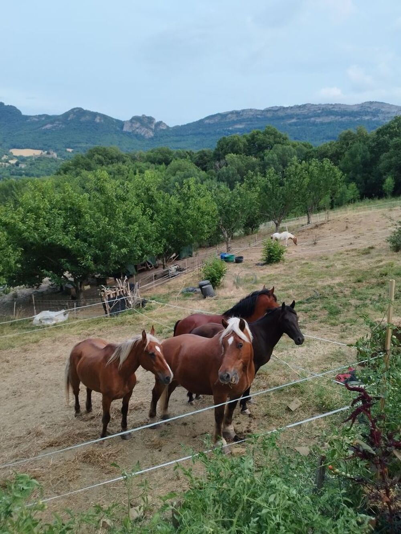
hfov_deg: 56.8
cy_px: 267
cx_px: 200
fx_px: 371
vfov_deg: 71.6
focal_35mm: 24
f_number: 1.89
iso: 130
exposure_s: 1/50
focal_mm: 5.89
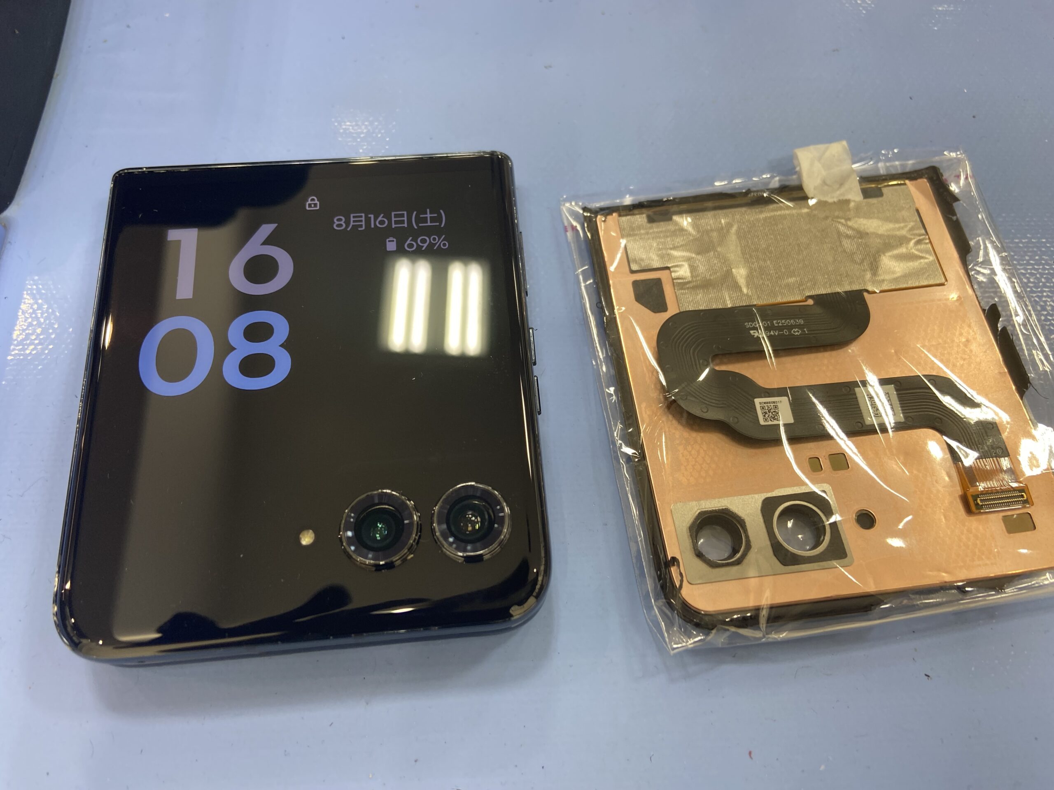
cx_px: 527
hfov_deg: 67.3
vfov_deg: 53.1
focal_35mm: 26
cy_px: 395
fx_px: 792
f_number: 1.8
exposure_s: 1/100
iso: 80
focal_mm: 4.25
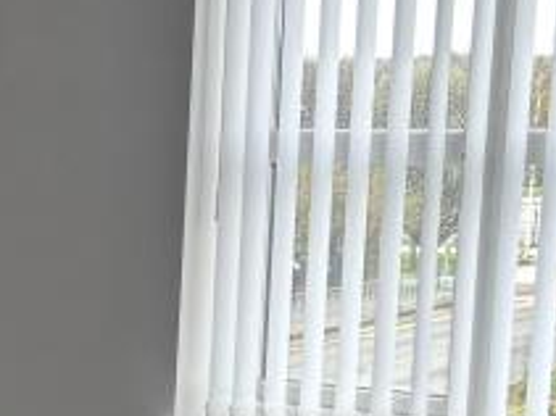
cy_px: 490
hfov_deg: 14.1
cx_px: -406
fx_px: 2023
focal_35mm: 126
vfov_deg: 11.5
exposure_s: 1/100
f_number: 1.6
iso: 64
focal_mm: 5.96
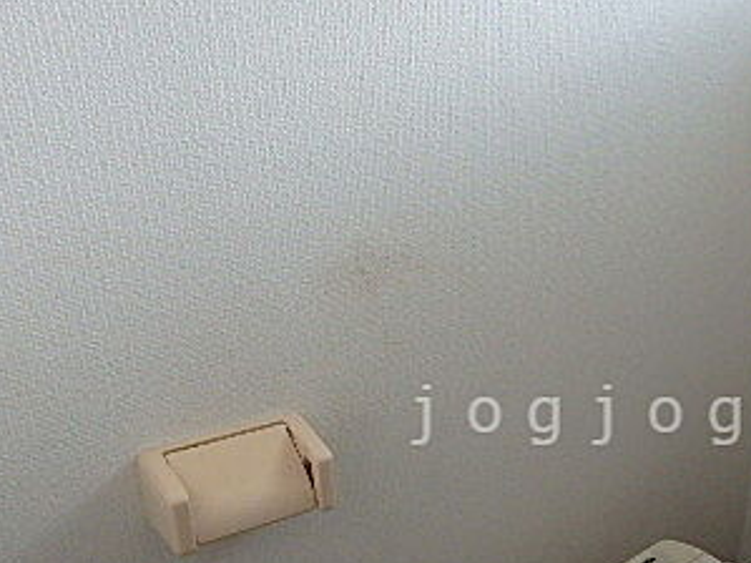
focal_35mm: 45
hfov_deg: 40.6
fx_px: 976
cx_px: 583
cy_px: 415
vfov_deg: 31.6
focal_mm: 3.7
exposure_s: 1/30
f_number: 3.5
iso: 500
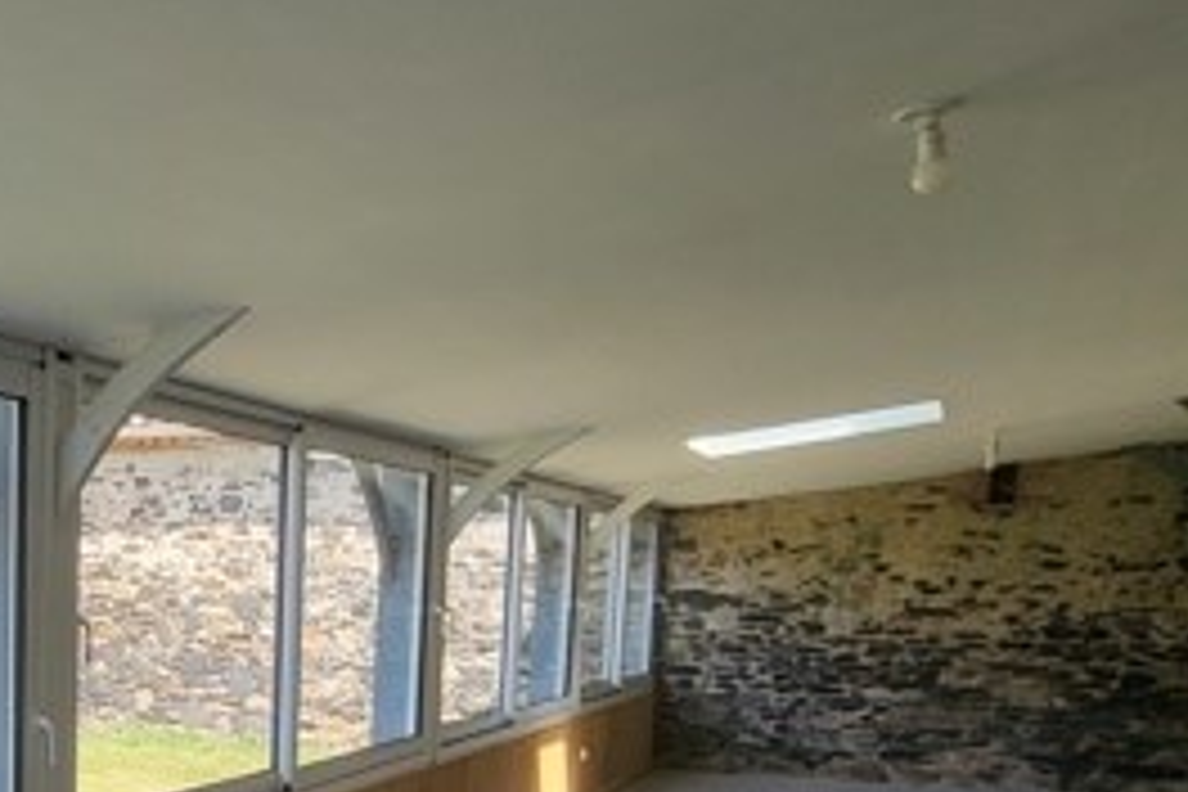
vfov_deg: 30.8
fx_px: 1353
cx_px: 40
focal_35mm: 41
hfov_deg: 42.0
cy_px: 752
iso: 32
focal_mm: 1.74
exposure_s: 1/206
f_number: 2.2
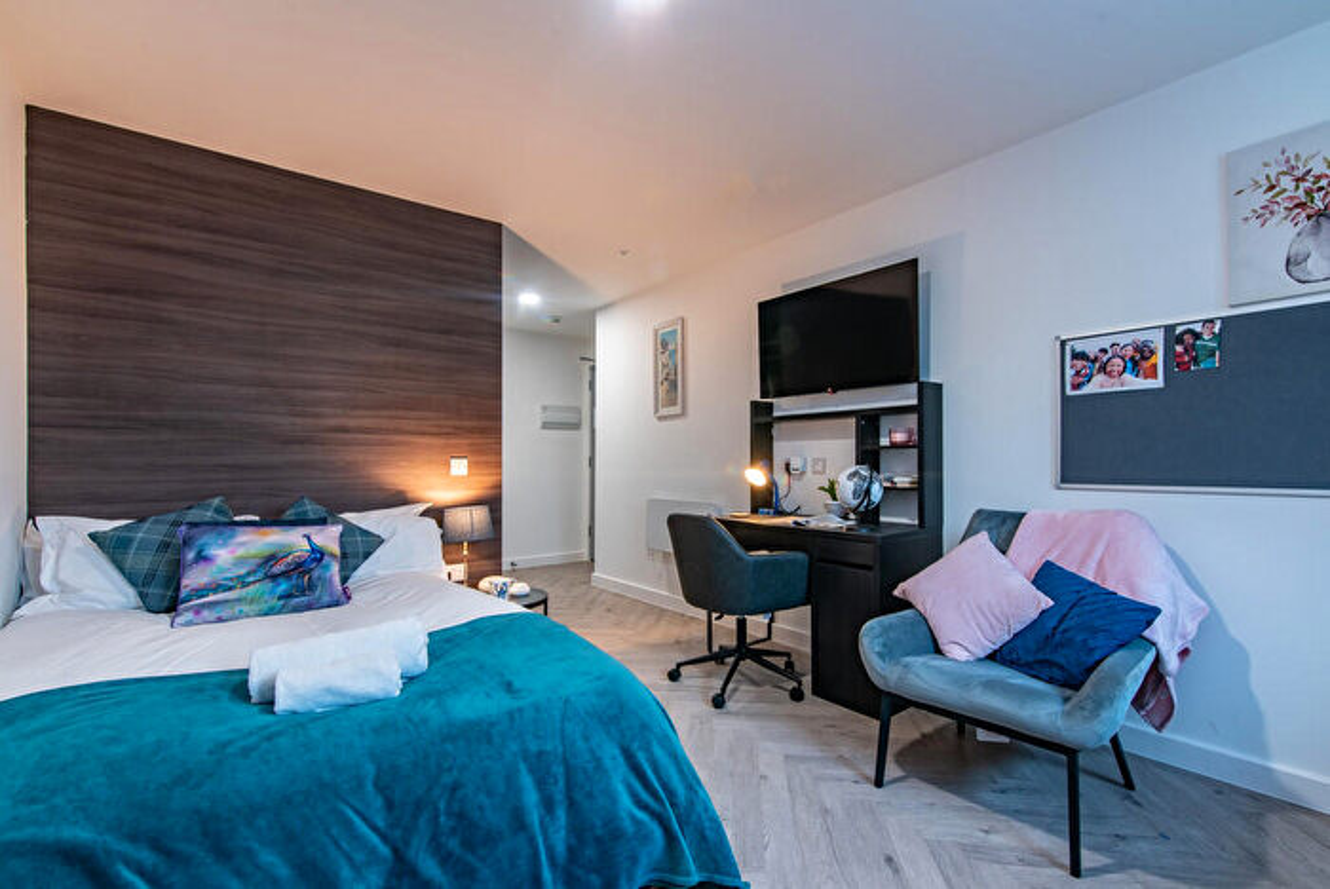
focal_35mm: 16
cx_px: 665
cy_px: 444
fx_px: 592
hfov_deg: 96.7
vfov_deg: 73.9
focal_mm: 16
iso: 100
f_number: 14
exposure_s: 1/1.67
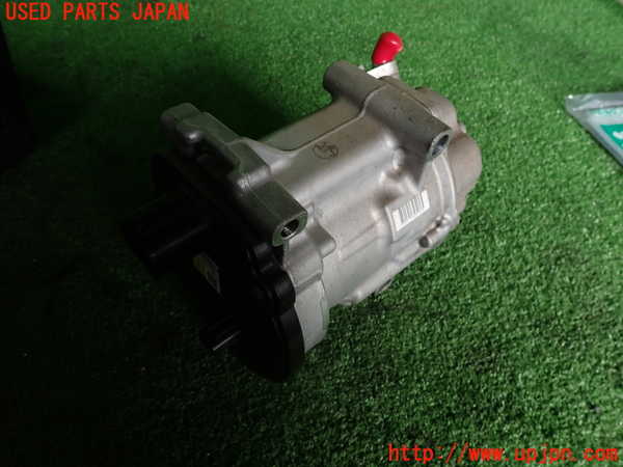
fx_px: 450
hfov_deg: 69.4
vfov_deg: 54.9
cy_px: 234
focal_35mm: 25
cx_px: 312
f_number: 2.8
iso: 100
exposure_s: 1/100
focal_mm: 4.5
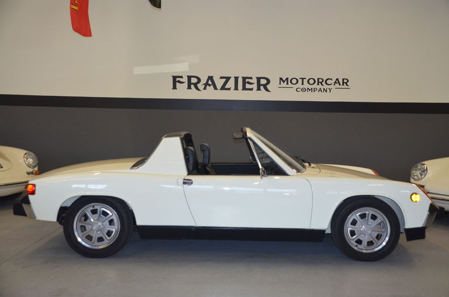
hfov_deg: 46.5
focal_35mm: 42
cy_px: 148
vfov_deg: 31.7
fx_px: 523
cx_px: 224
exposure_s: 1/60
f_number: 4
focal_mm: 28
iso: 1800
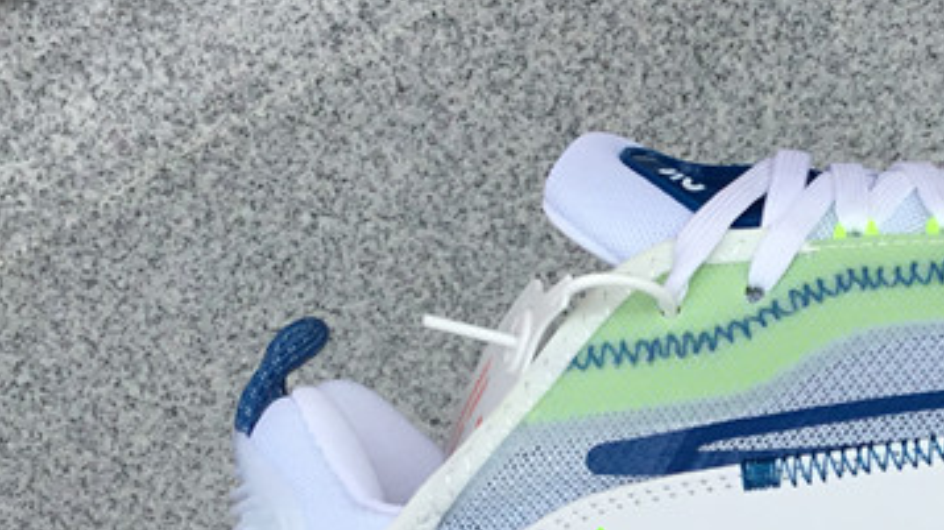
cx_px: 804
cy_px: 479
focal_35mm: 85
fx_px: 2127
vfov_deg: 14.1
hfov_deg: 24.5
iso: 25
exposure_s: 1/747
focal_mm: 3.3
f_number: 2.4
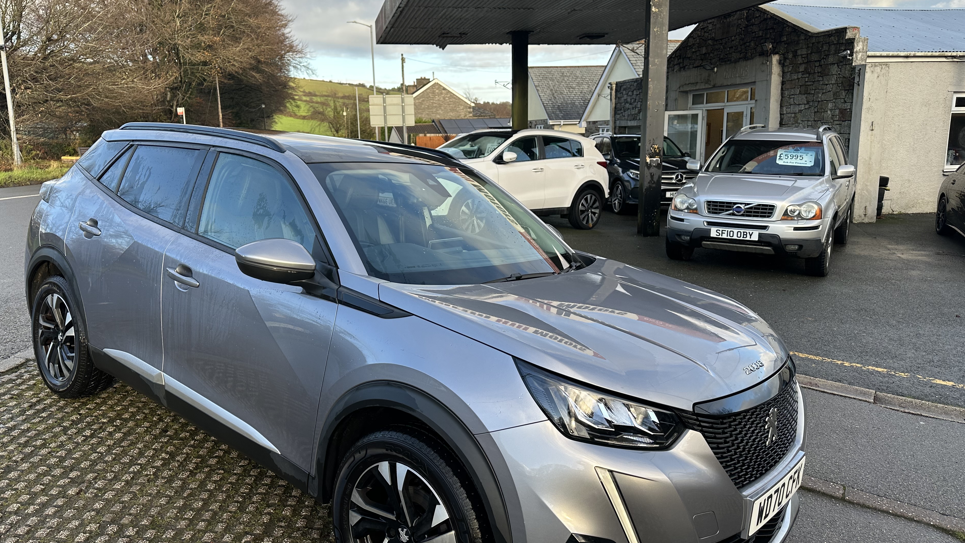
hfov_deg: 67.9
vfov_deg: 41.5
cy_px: 275
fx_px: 716
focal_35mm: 28
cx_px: 466
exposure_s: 1/541
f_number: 1.78
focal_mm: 6.86
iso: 80
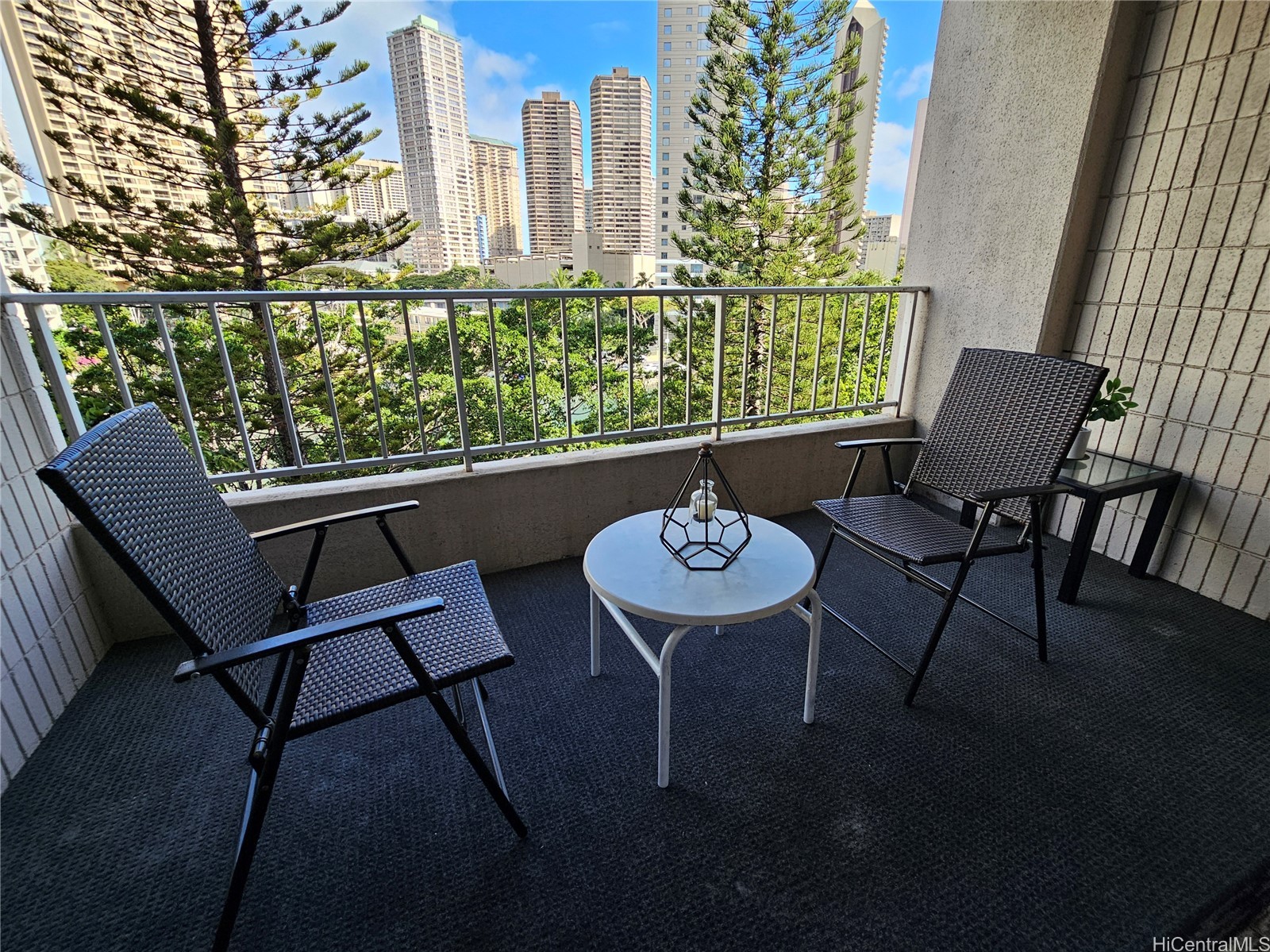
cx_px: 635
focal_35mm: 13
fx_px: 477
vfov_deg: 89.9
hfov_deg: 106.2
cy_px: 476
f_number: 2.2
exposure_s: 1/345
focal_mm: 2.2
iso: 50
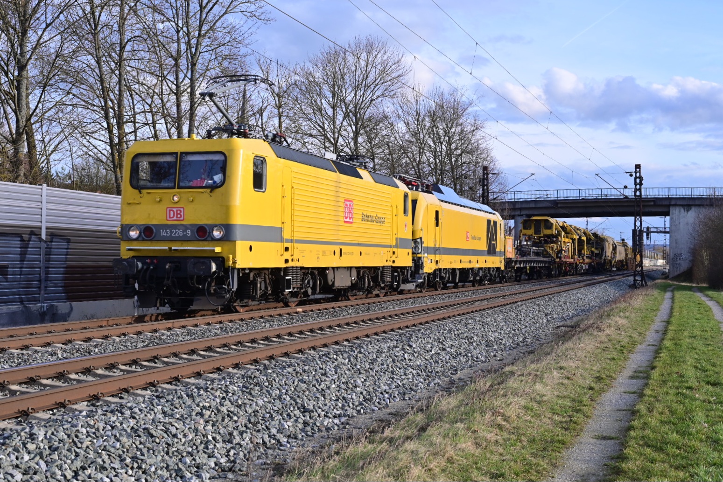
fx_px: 1004
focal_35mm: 50
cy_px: 241
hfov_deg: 39.6
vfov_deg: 27.0
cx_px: 362
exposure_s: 1/833
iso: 400
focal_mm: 50
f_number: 6.3
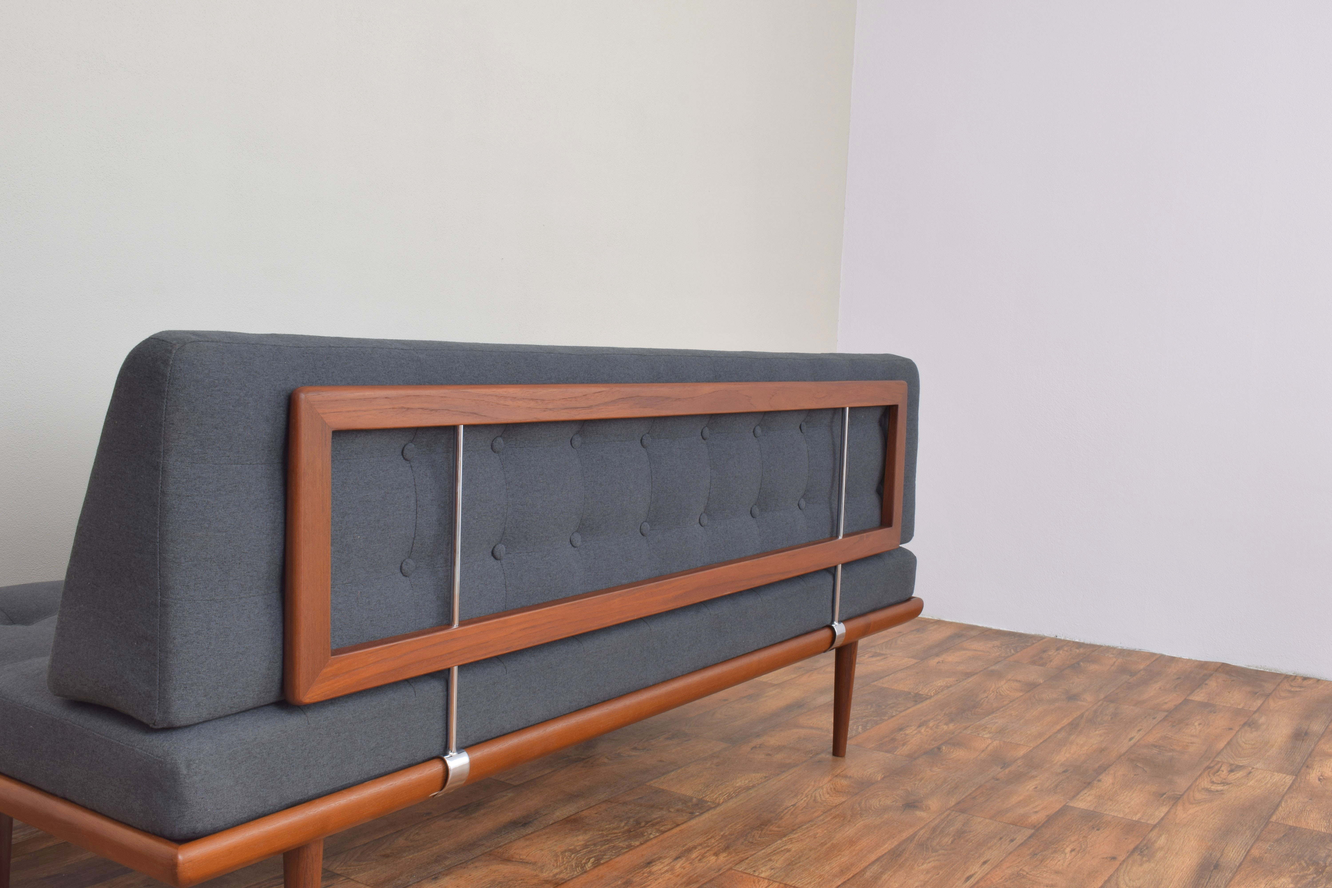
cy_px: 444
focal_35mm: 36
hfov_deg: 53.1
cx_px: 666
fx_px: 1332
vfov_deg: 36.9
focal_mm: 24
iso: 100
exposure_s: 1.3
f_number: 16
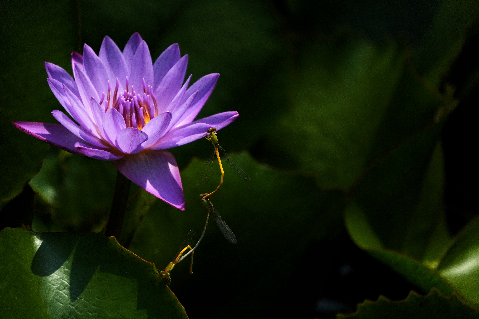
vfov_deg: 4.9
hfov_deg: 7.3
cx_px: 240
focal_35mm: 282
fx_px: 3752
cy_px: 160
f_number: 6.3
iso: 800
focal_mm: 188
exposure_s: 1/4000
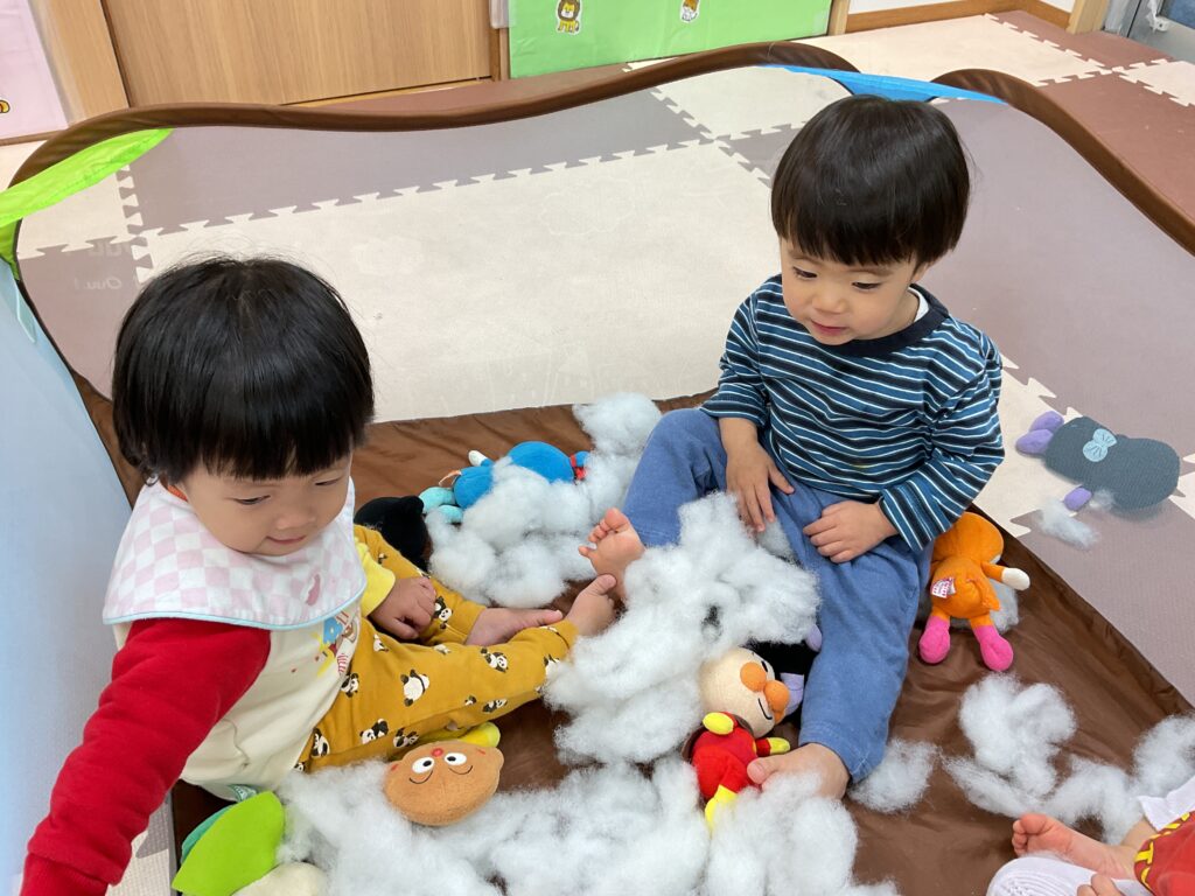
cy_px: 448
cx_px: 598
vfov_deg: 48.2
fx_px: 1001
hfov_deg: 61.7
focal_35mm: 29
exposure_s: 1/60
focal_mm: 3
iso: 32
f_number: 1.8
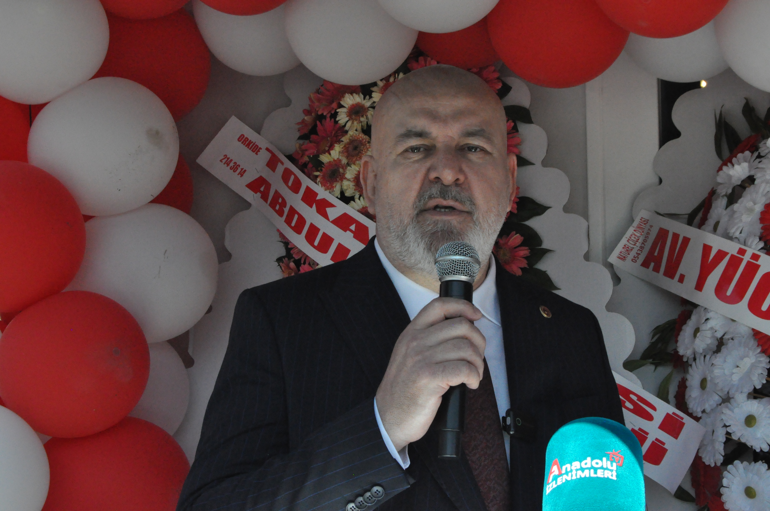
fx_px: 1442
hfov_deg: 29.9
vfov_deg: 20.1
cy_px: 256
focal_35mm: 68
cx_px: 385
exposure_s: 1/800
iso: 3200
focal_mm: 45
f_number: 14
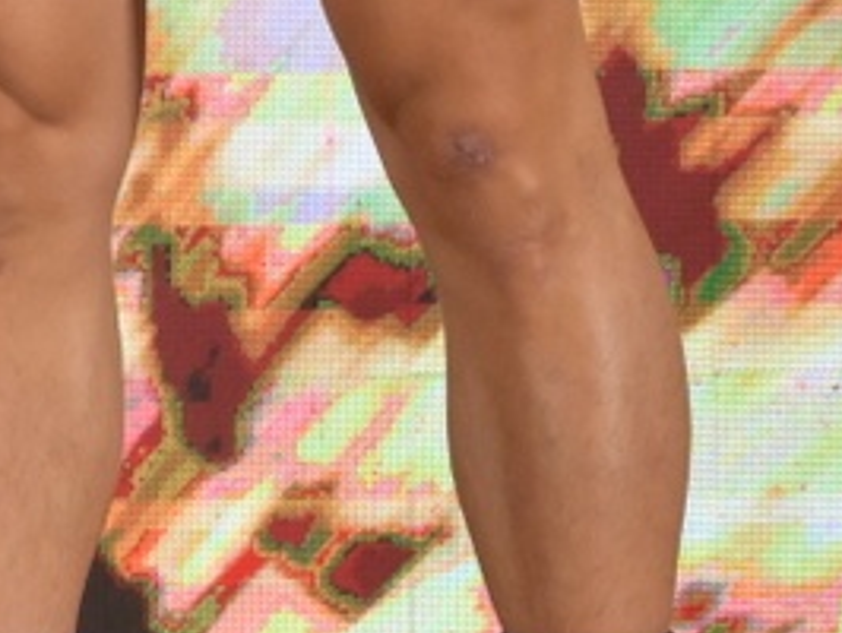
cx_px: -1811
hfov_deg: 4.5
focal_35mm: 419
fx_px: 10201
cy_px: -728
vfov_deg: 3.5
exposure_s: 1/320
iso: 800
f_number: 4
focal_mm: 58
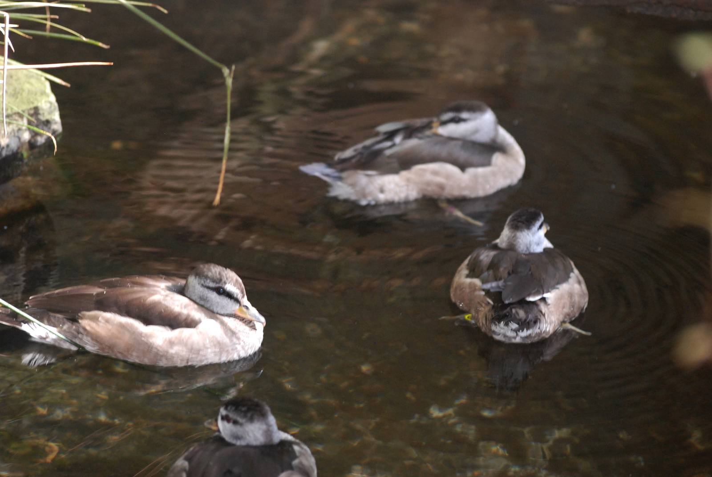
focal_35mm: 225
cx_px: 356
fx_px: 4455
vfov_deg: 6.1
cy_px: 238
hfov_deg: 9.1
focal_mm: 150
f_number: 5
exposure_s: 1/60
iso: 1000
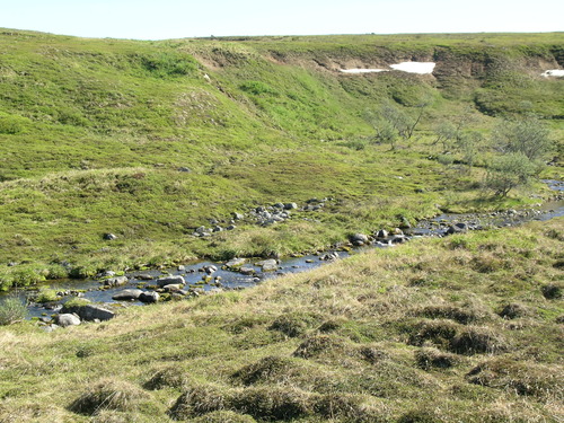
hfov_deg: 36.2
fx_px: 864
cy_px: 212
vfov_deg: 27.5
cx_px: 282
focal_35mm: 53
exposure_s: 1/141
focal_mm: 11.1
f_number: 6.2
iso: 50
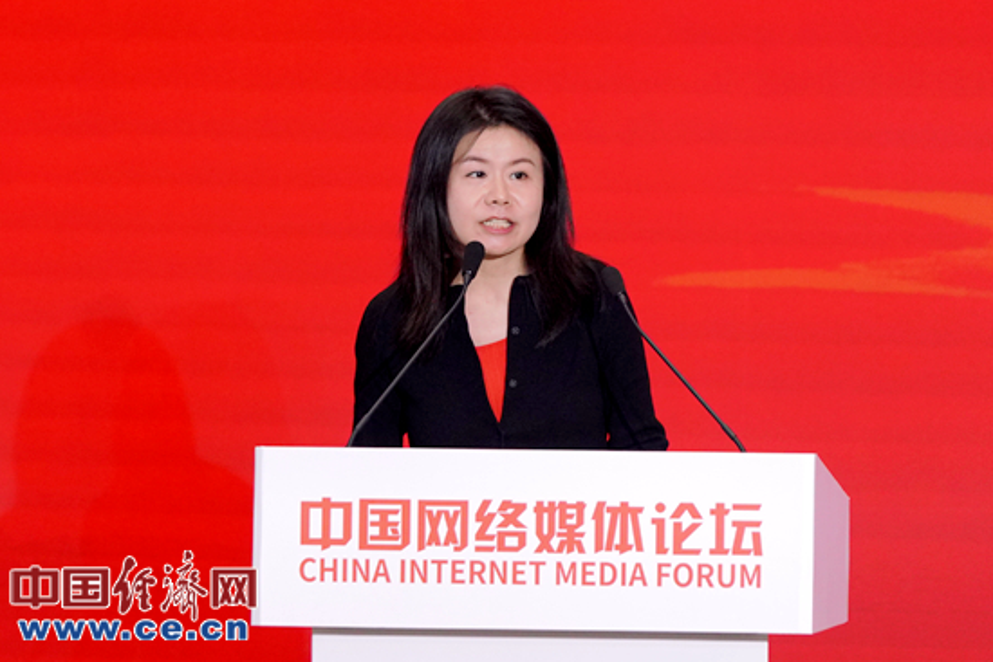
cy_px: 331
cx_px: 496
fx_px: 4387
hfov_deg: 12.9
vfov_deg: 8.6
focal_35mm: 159
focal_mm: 159
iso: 2000
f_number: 3.2
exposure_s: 1/400
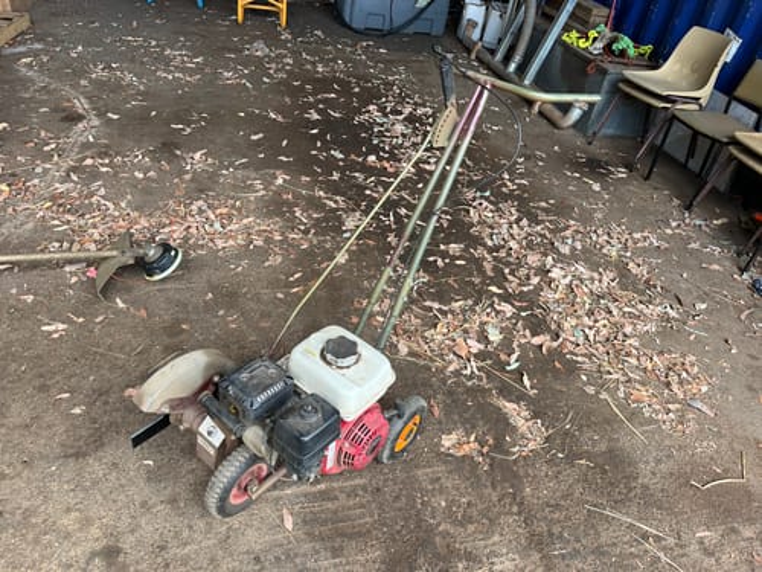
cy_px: 286
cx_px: 381
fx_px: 572
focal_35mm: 26
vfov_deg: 53.1
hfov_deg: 67.3
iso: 40
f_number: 1.6
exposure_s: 1/124
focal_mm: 5.1
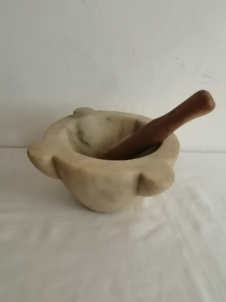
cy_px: 151
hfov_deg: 56.8
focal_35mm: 24
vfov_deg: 71.6
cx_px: 113
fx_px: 209
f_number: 2.4
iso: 320
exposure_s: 1/33.3
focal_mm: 1.78
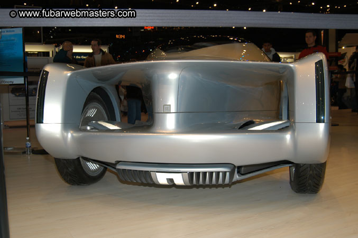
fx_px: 358
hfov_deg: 53.2
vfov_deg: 36.8
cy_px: 119
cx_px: 179
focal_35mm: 36
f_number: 5
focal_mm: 24
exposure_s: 1/60
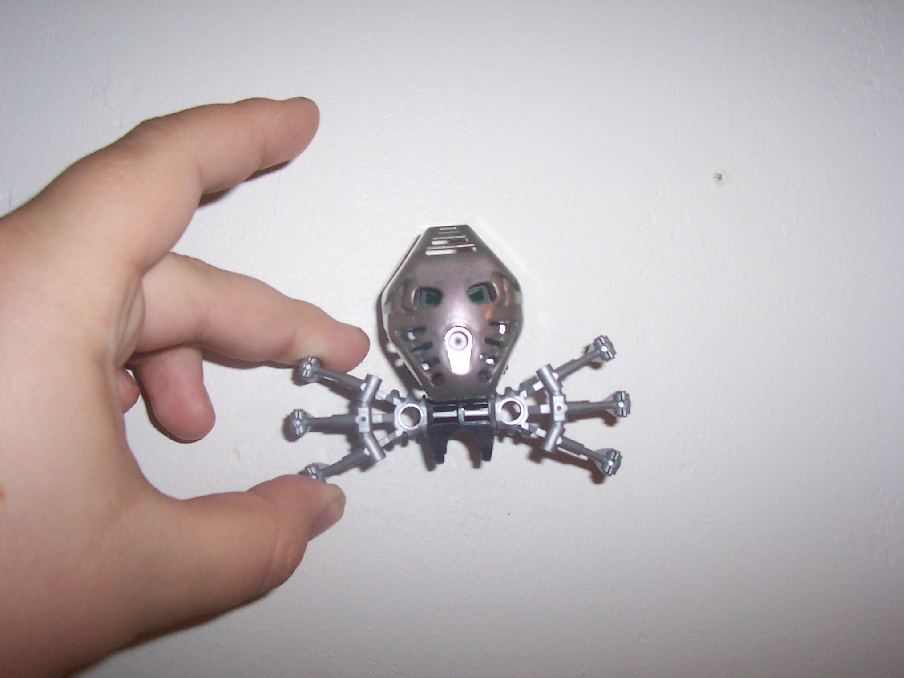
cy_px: 339
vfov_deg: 38.7
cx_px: 452
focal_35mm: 37
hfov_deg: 50.1
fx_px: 966
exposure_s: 1/60
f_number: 2.8
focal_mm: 5.6
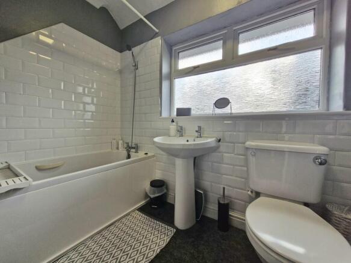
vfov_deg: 89.9
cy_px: 132
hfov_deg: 106.2
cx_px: 176
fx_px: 132
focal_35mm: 13
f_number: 2.2
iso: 50
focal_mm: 1.74
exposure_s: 1/256
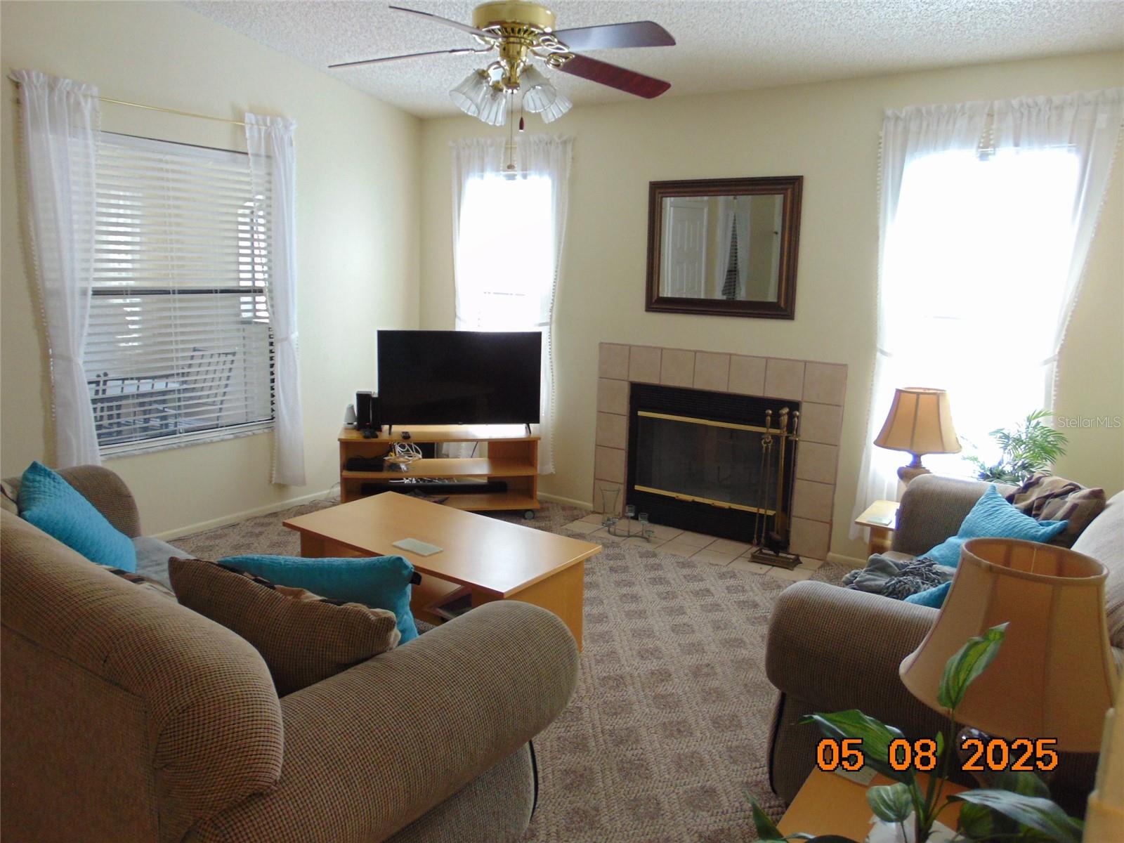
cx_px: 562
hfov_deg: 69.4
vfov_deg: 54.9
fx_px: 812
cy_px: 422
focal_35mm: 25
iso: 160
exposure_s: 1/30
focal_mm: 4.5
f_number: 3
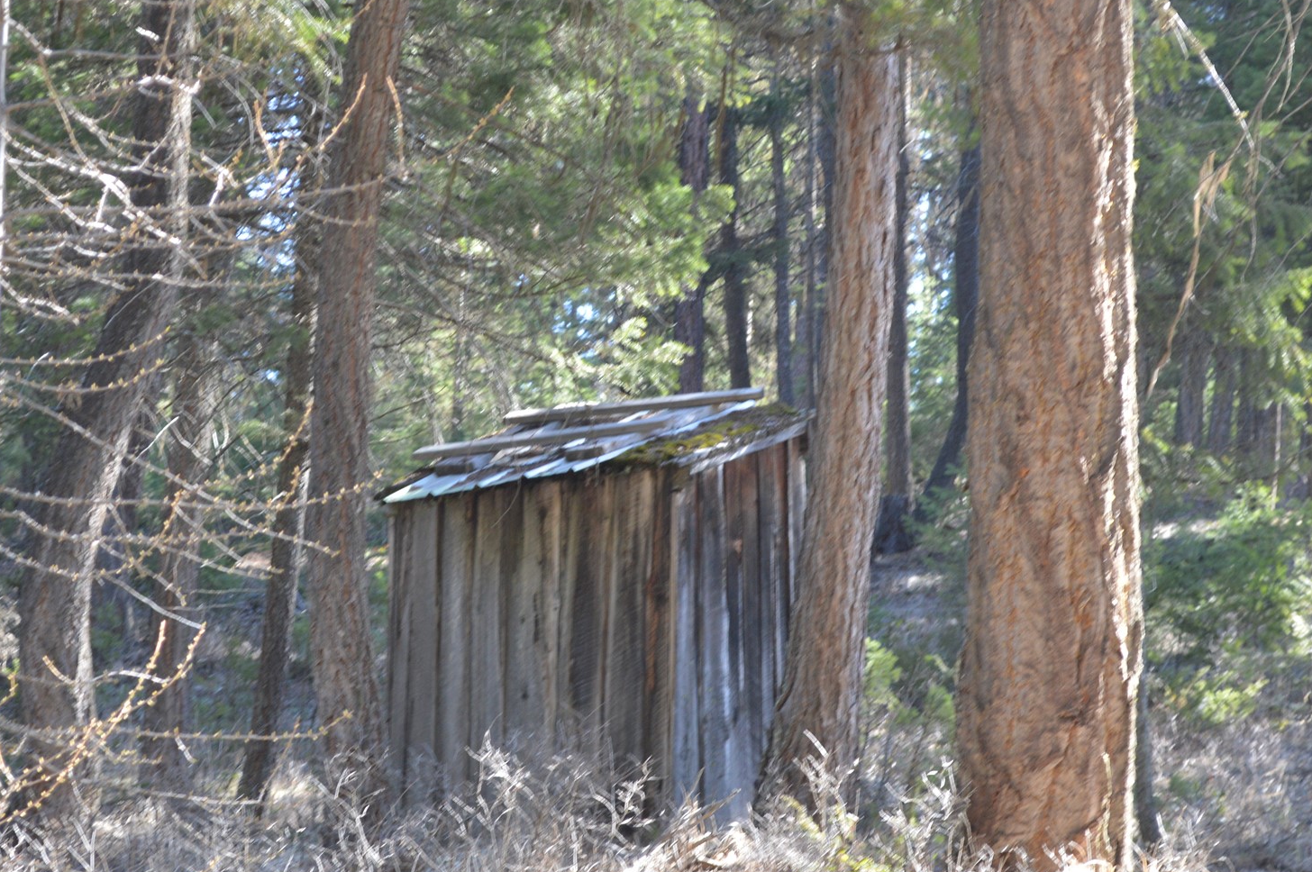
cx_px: 668
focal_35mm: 112
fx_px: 4078
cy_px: 582
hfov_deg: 18.3
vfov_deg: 12.2
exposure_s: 1/80
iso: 400
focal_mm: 50
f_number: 5.6
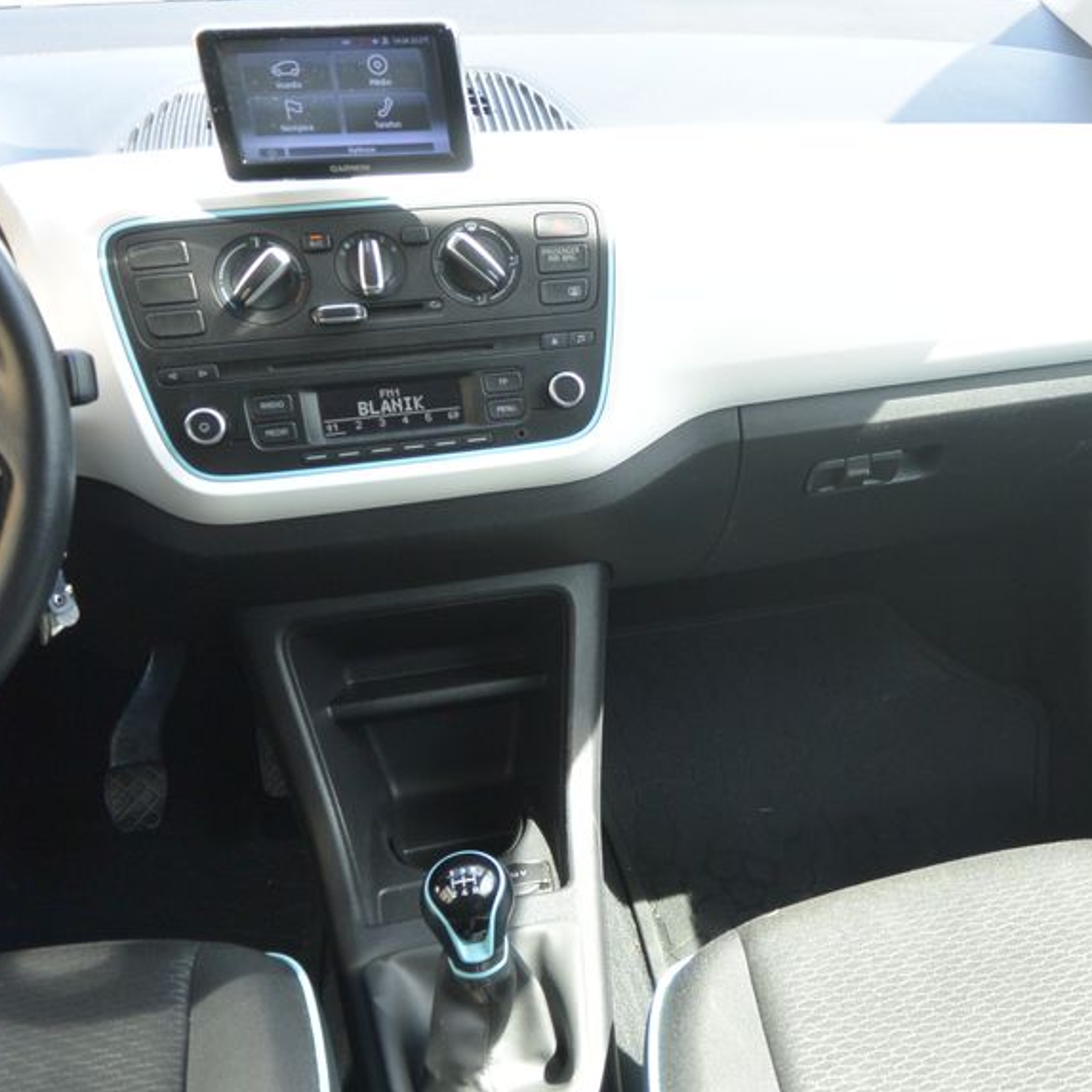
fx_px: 1463
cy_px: 586
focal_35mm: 41
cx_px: 890
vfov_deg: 40.9
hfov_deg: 39.2
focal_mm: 10
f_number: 3.5
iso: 200
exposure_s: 1/160
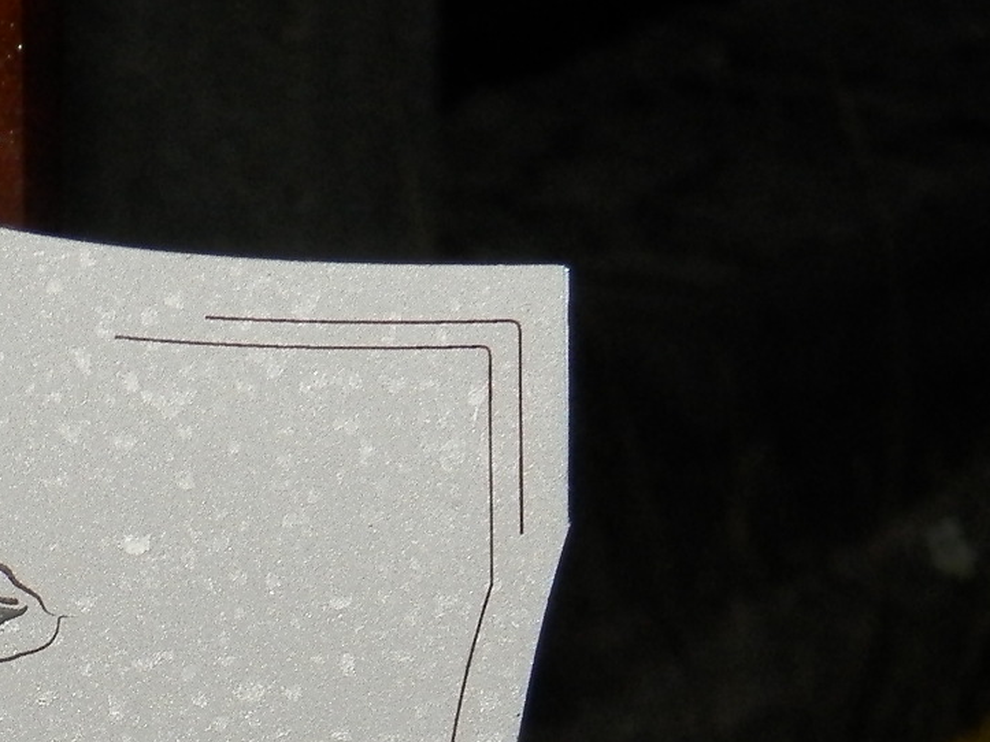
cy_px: 1280
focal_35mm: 542
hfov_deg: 3.7
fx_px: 15498
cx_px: -182
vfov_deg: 2.7
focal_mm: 27.4
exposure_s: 1/50
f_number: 4.9
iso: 125
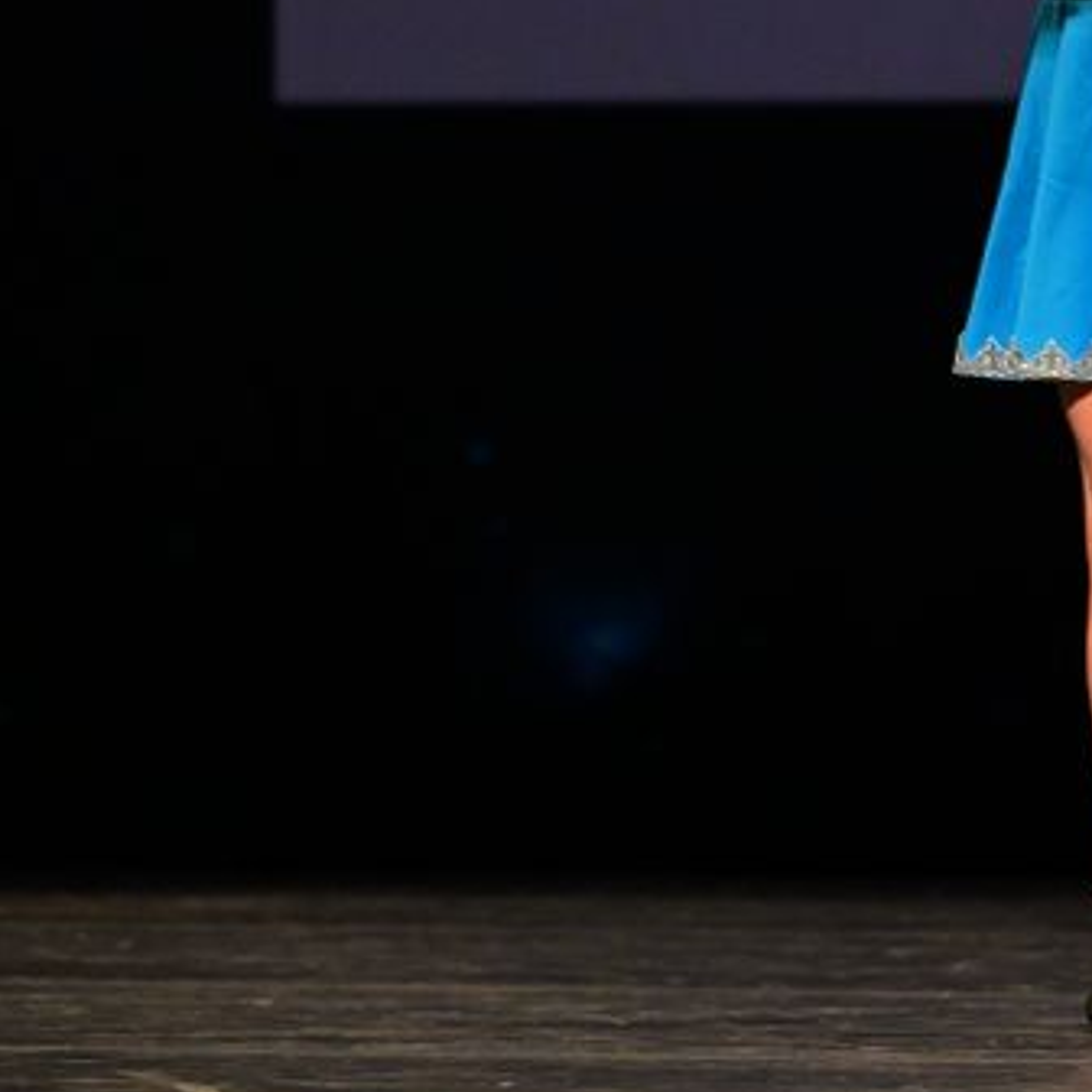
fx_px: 11564
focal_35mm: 324
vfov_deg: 5.4
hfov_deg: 5.4
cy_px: 67
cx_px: 1287
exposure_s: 1/800
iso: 3200
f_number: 4
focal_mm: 125
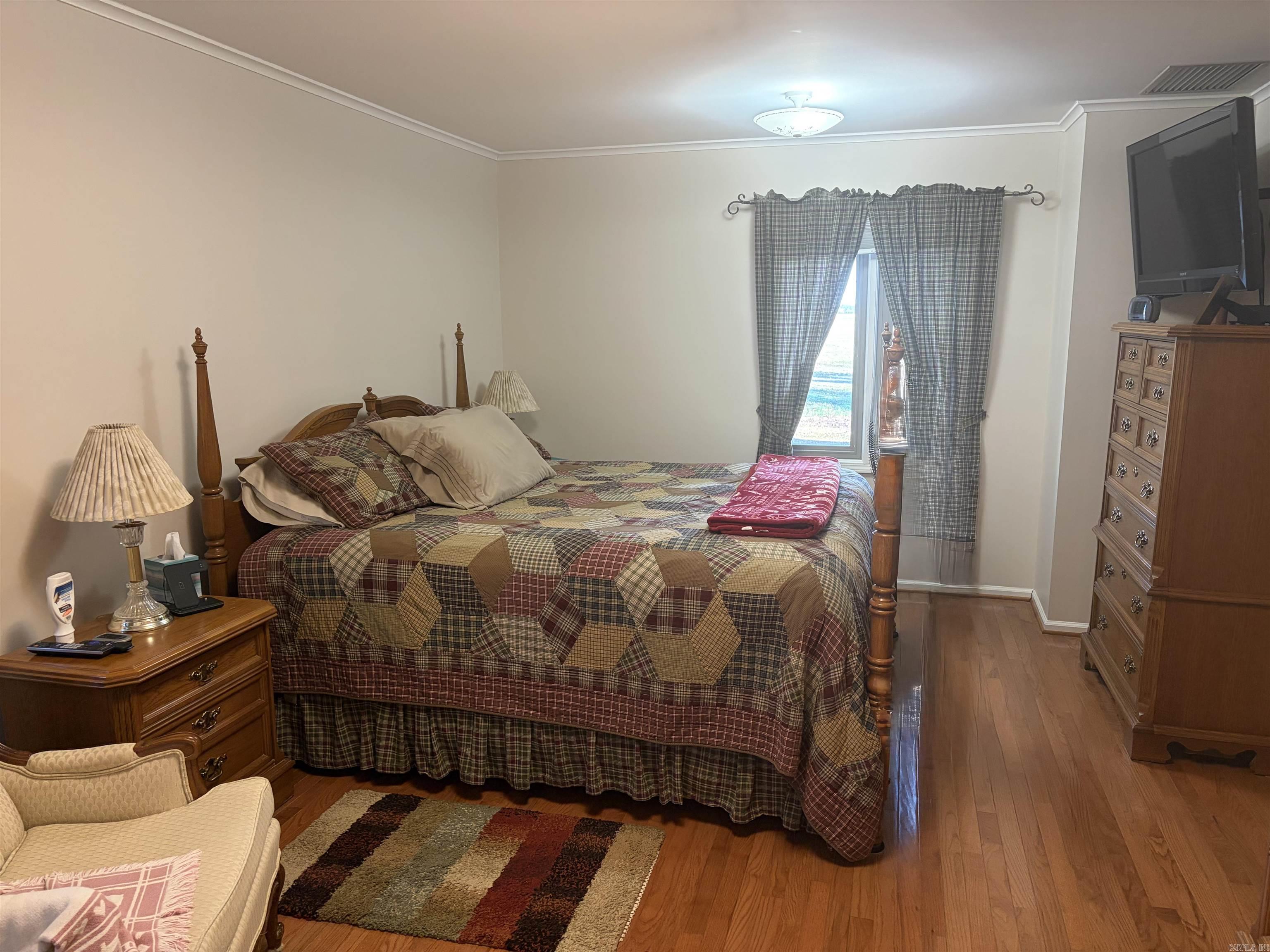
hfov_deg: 67.3
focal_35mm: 26
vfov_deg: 53.1
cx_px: 635
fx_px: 954
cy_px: 476
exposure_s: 1/60
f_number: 1.6
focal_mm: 5.96
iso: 200
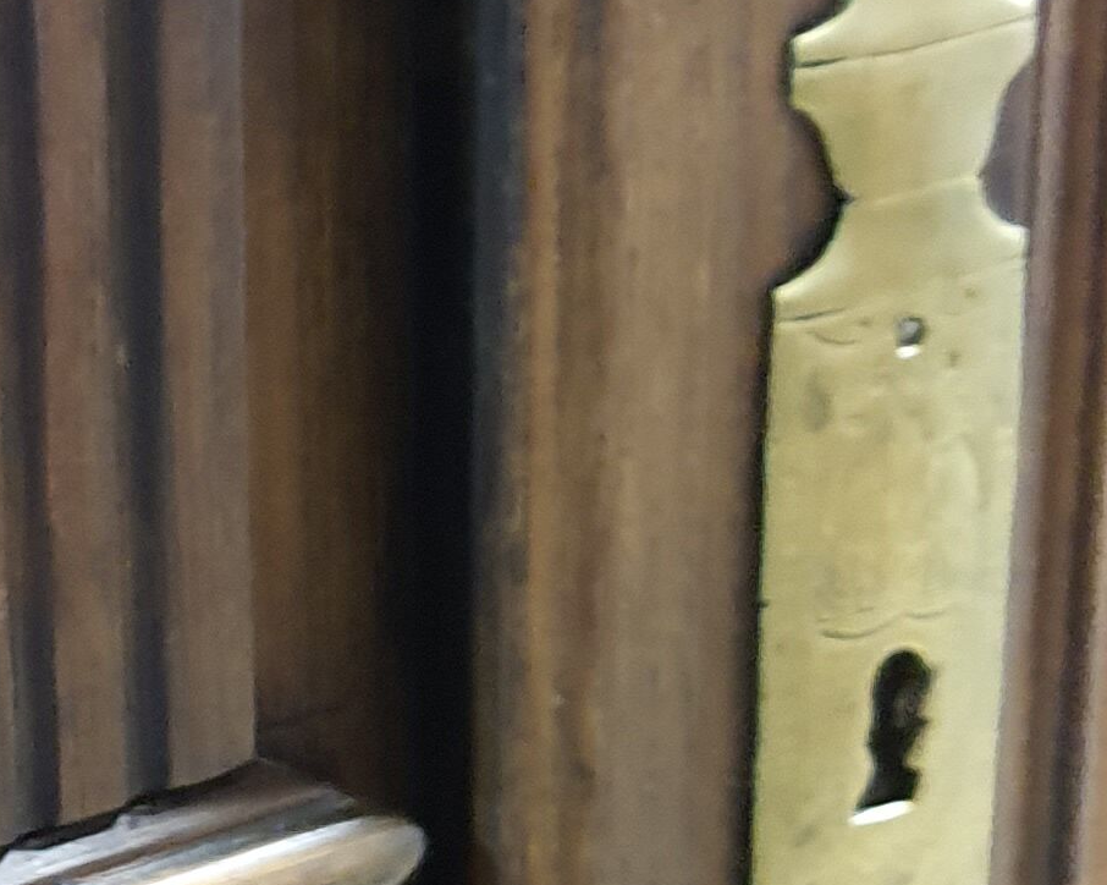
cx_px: -231
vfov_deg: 13.6
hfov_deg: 16.3
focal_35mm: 113
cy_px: 571
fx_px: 3701
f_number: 1.7
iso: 400
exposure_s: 1/14
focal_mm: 4.32
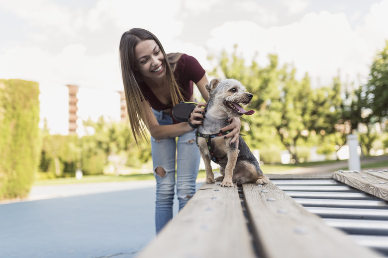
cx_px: 194
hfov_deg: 54.4
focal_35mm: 35
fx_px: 377
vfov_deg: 37.9
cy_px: 129
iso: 100
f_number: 2
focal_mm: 35
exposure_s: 1/640
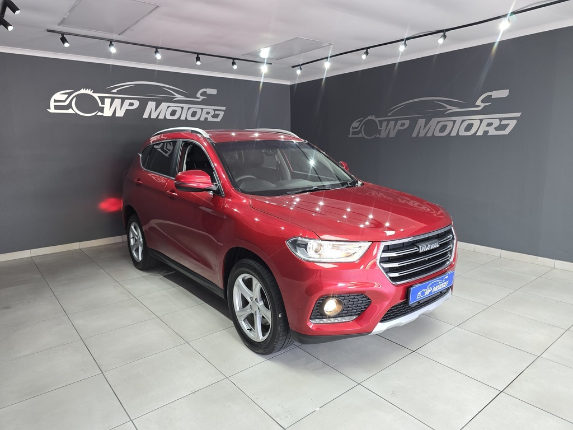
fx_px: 381
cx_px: 286
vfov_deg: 58.9
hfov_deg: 73.9
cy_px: 215
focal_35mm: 23
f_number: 1.7
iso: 125
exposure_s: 1/100
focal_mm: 6.3
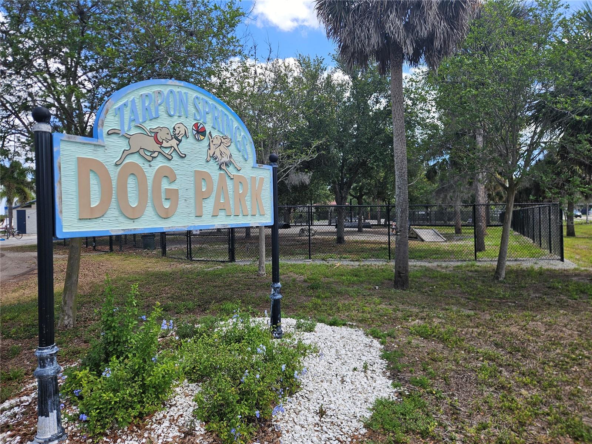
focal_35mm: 23
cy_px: 222
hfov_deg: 73.9
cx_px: 296
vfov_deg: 58.9
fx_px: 393
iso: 40
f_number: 1.8
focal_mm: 5.4
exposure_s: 1/1350
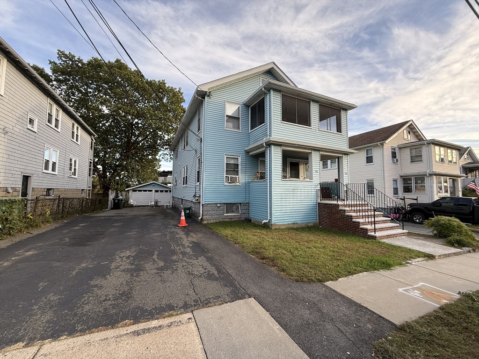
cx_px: 240
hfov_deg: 102.1
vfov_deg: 85.7
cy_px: 180
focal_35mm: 14
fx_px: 194
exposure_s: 1/316
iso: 64
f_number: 2.2
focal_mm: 2.22
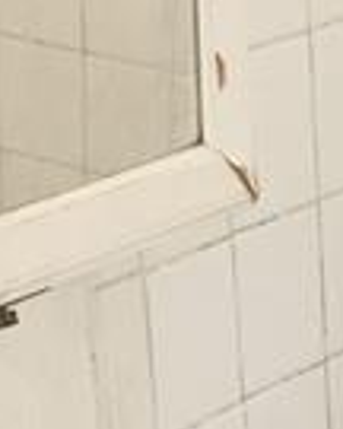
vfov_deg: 8.1
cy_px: 1141
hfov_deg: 7.1
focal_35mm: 214
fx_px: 2716
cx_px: 553
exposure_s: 1/30
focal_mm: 4.15
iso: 64
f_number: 2.2
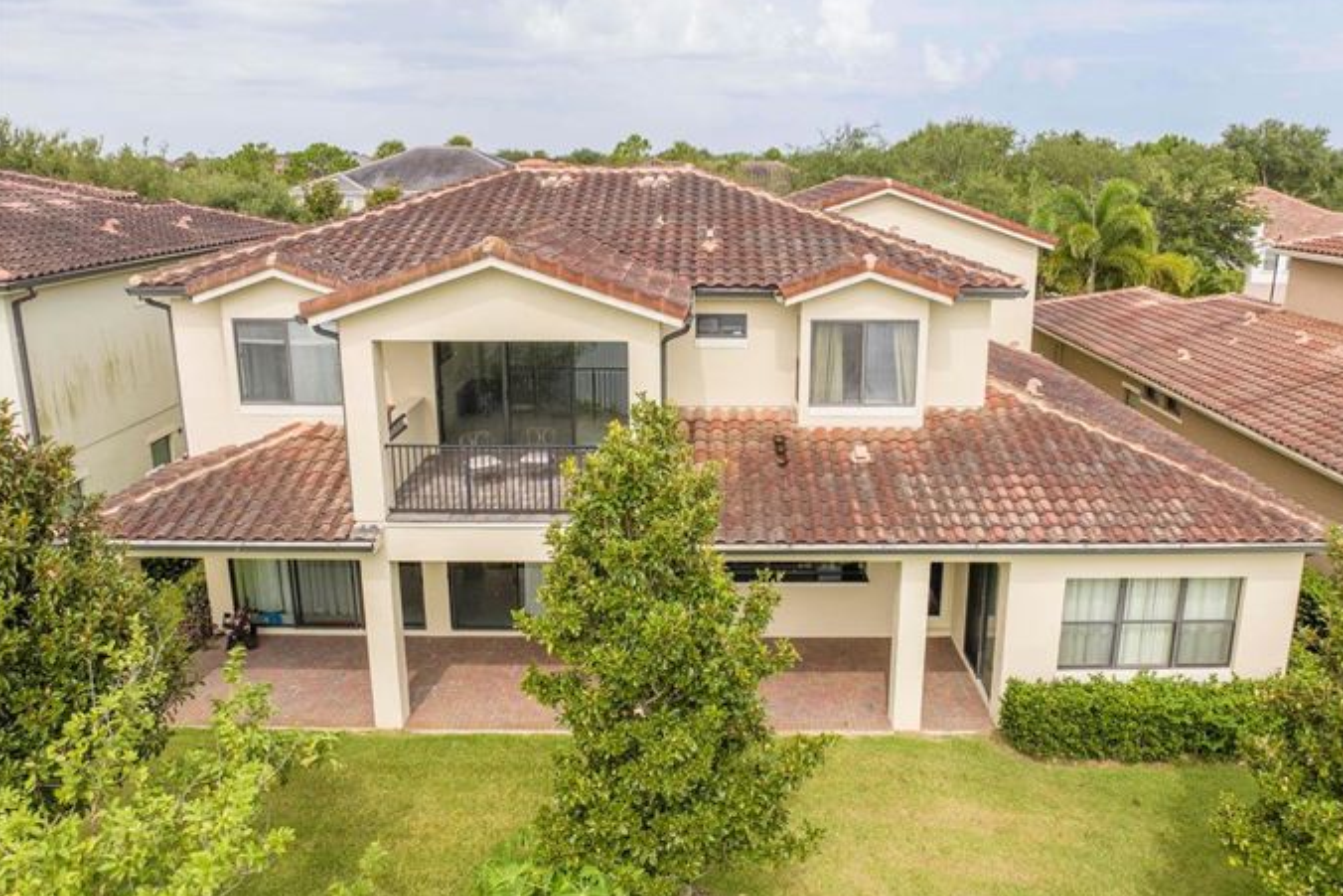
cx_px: 696
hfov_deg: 69.4
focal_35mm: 26
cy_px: 412
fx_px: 970
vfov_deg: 49.5
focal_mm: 12.29
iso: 110
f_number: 2.8
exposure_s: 1/1250
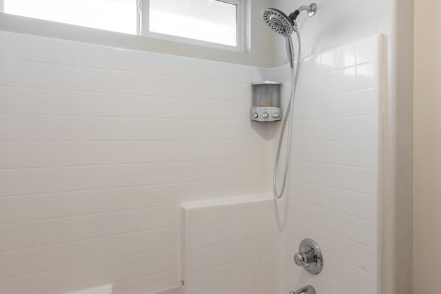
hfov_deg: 69.0
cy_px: 138
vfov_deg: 49.5
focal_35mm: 26
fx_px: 318
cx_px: 255
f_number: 7.1
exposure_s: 1/5
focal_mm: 16
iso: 250
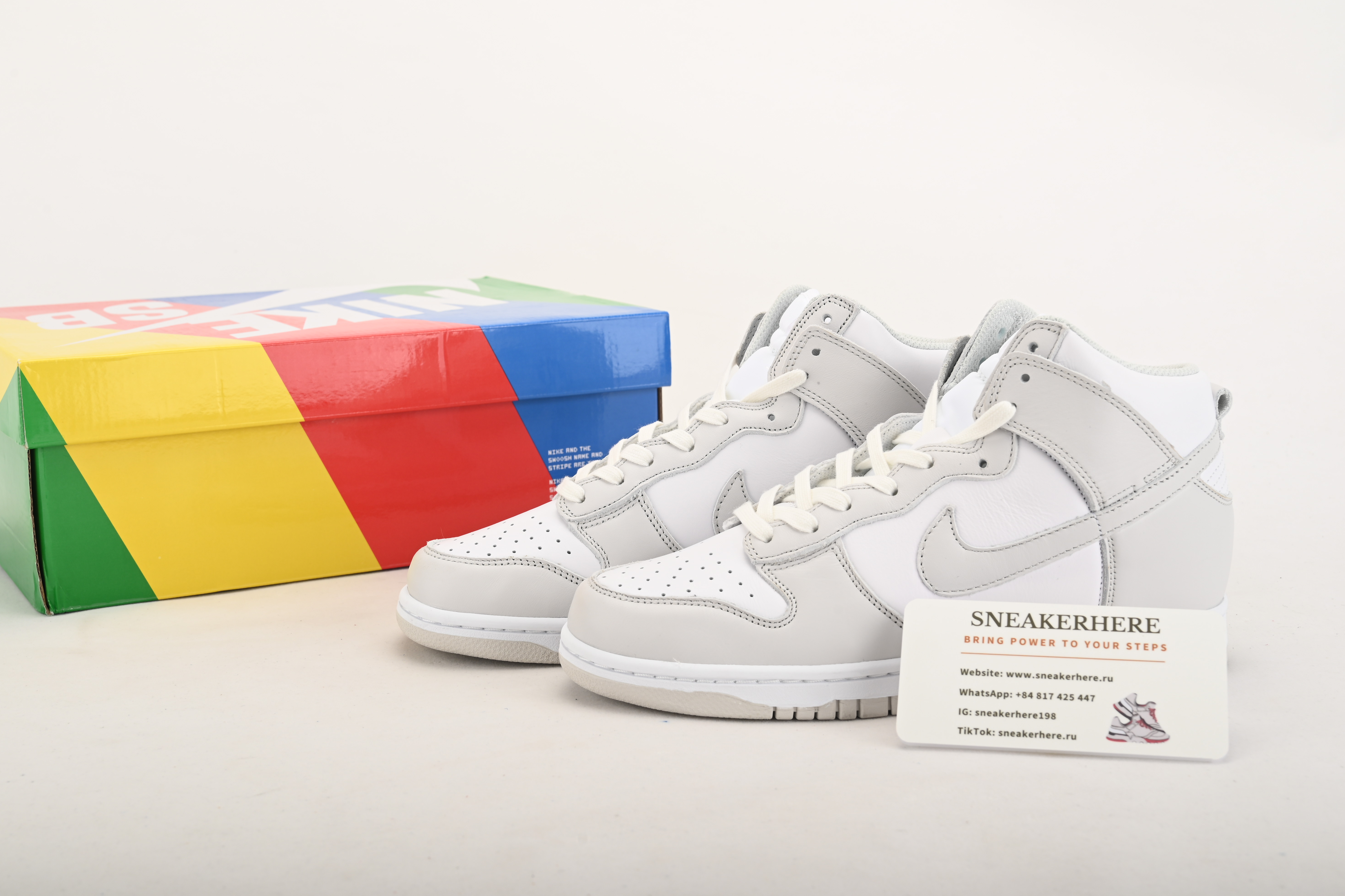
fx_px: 1905
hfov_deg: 38.9
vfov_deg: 26.5
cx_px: 672
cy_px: 442
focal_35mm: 51
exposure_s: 1/200
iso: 100
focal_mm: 50
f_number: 11
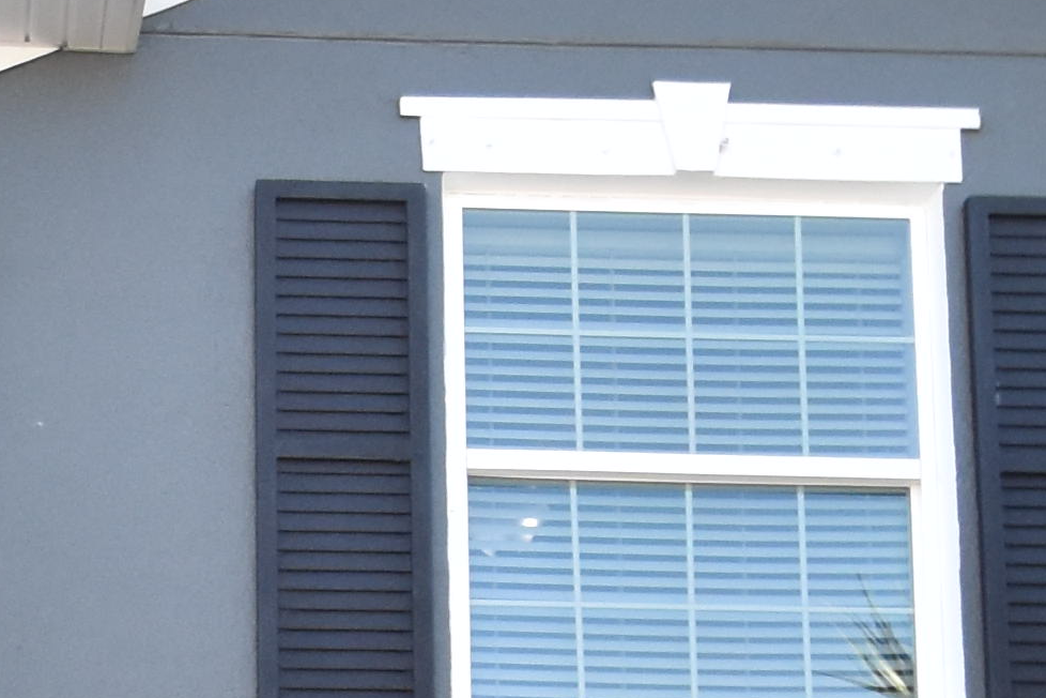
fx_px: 2673
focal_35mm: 92
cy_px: 1406
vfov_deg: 12.9
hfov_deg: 21.5
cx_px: 32
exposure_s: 1/1500
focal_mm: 10
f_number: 3.5
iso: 800
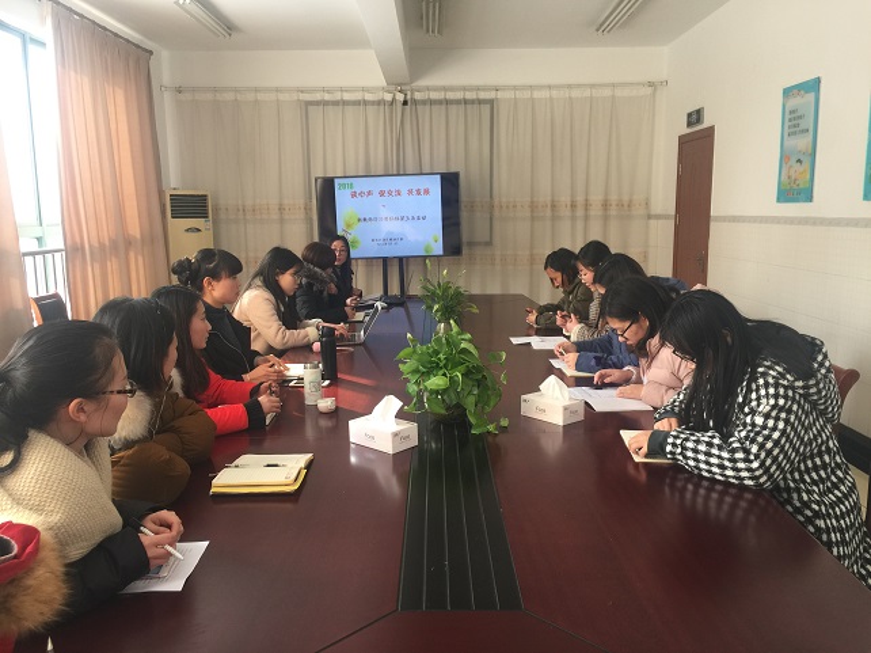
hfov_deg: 61.7
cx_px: 436
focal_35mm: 29
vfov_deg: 48.2
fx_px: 729
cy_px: 326
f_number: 2.2
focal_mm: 4.15
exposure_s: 1/33
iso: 32
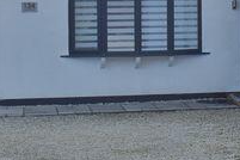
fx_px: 953
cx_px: 264
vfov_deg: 9.5
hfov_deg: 14.0
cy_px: 3
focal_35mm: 143
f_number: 8
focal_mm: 24
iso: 200
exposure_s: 1/250
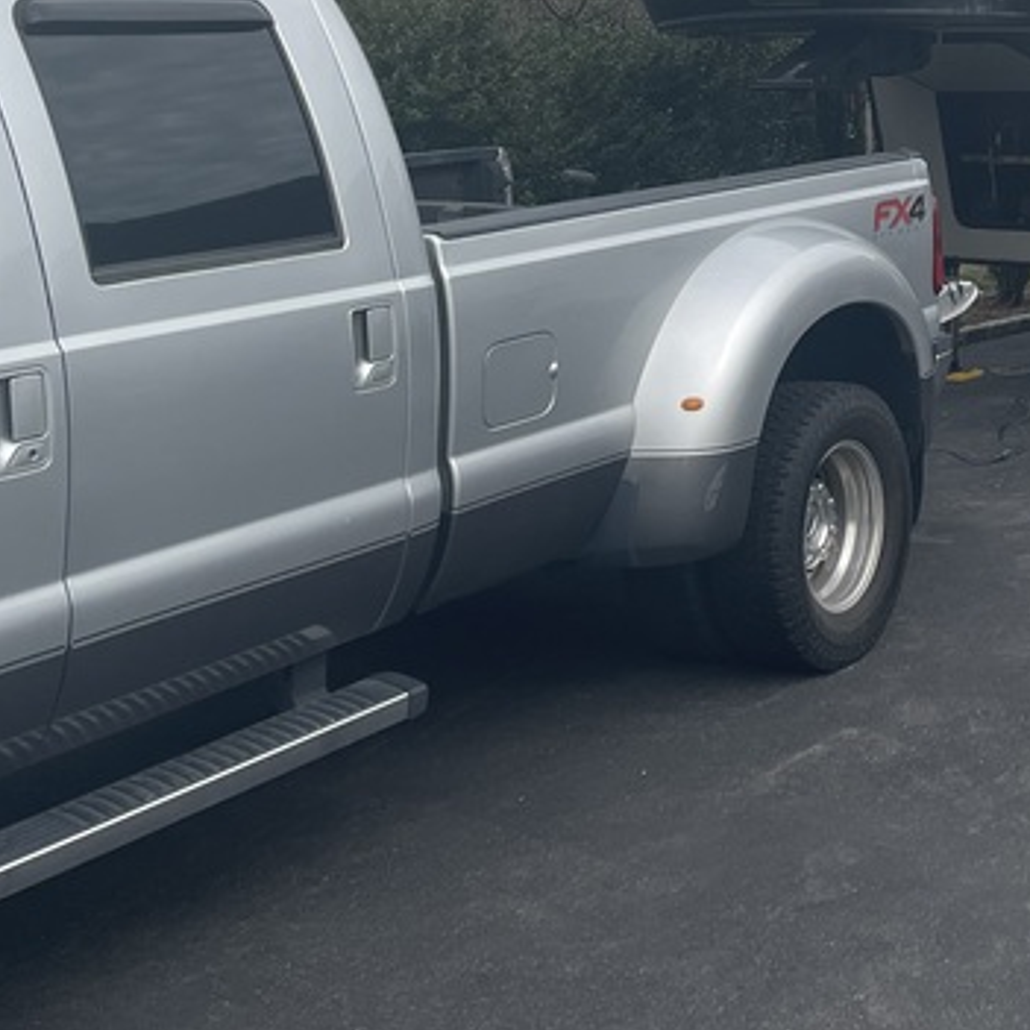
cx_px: 1039
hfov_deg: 25.9
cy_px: 18
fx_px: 2121
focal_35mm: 63
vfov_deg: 26.0
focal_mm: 5.1
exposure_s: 1/2336
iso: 32
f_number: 1.6
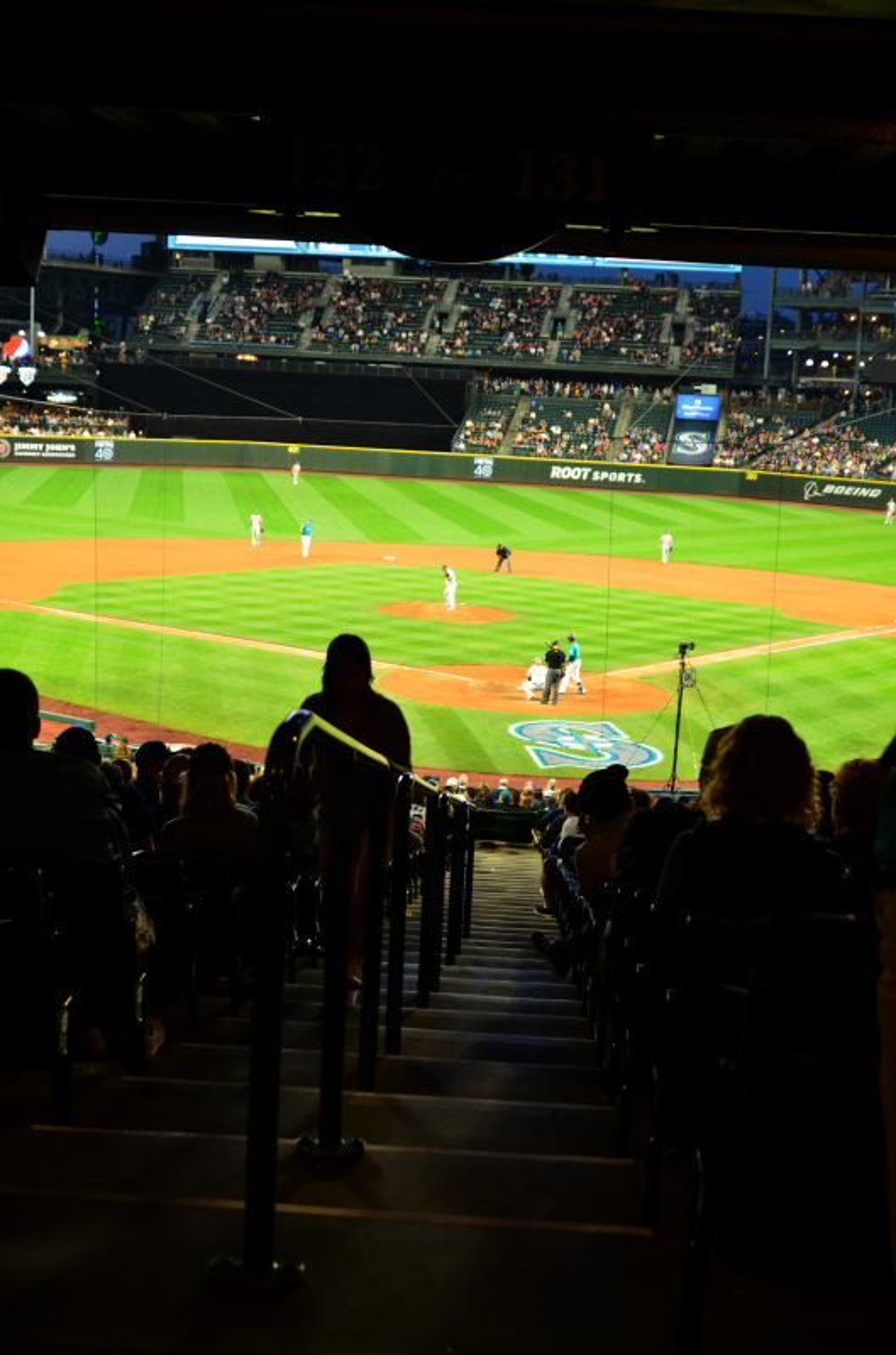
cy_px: 678
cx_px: 448
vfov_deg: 41.2
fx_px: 1802
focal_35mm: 48
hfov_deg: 27.9
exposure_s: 1/60
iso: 720
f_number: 4
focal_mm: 32
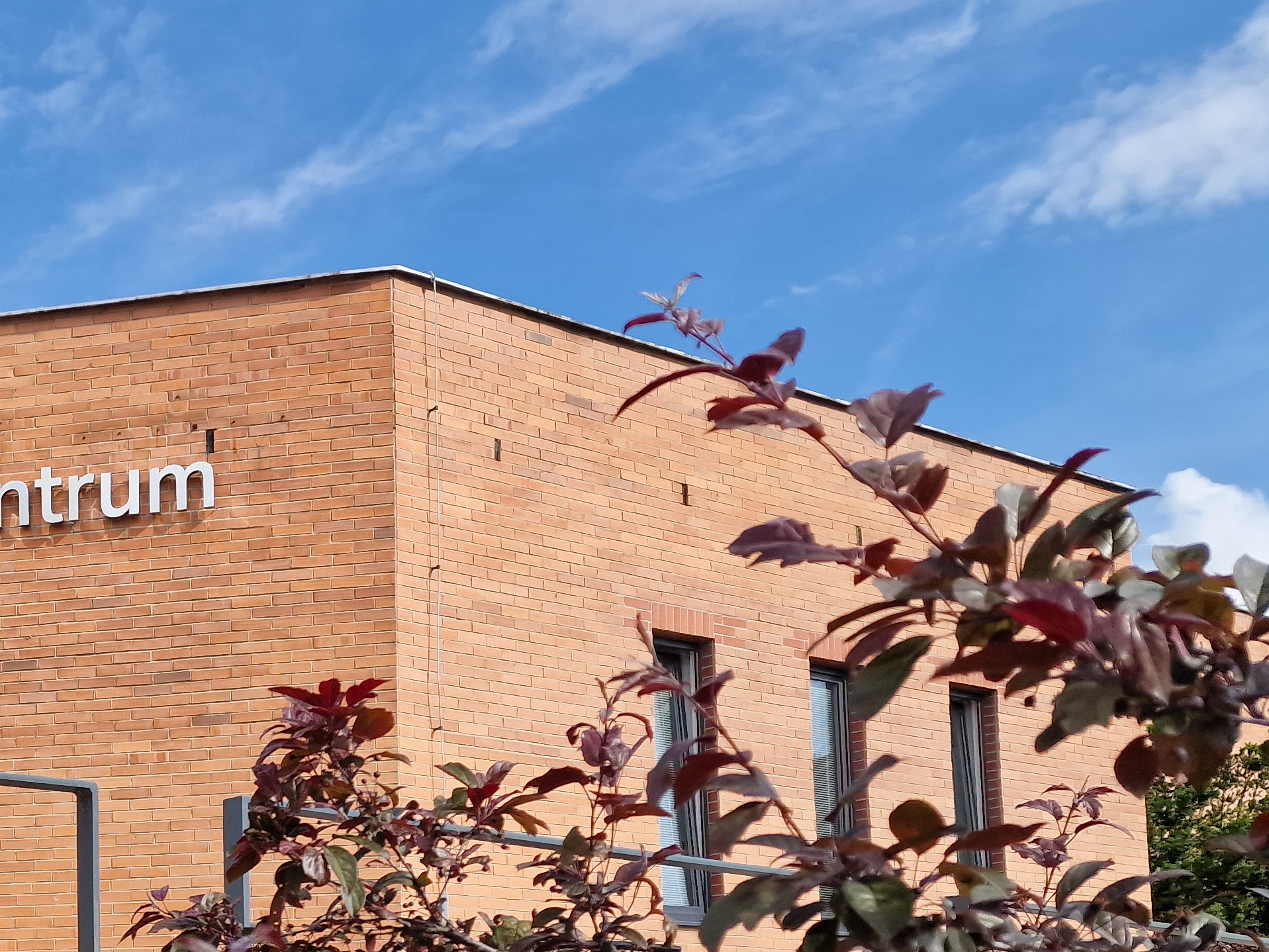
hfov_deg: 35.7
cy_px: 947
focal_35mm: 48
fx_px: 1760
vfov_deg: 28.4
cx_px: -9
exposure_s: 1/950
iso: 50
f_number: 1.8
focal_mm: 6.4
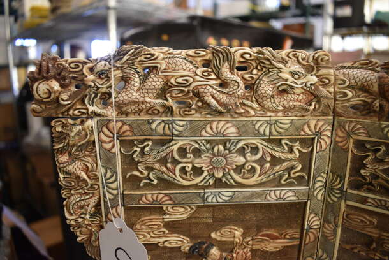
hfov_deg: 67.3
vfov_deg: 48.0
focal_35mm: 27
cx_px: 194
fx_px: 292
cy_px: 130
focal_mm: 18
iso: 800
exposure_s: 1/60
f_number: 4.5
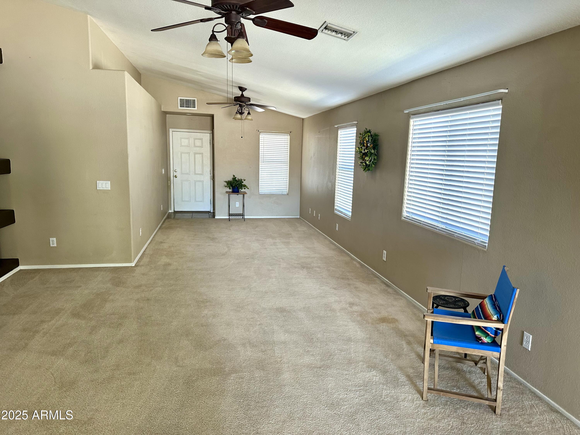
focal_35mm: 24
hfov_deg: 71.6
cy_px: 218
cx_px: 290
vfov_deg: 56.8
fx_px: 402
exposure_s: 1/60
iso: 160
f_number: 1.78
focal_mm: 6.86
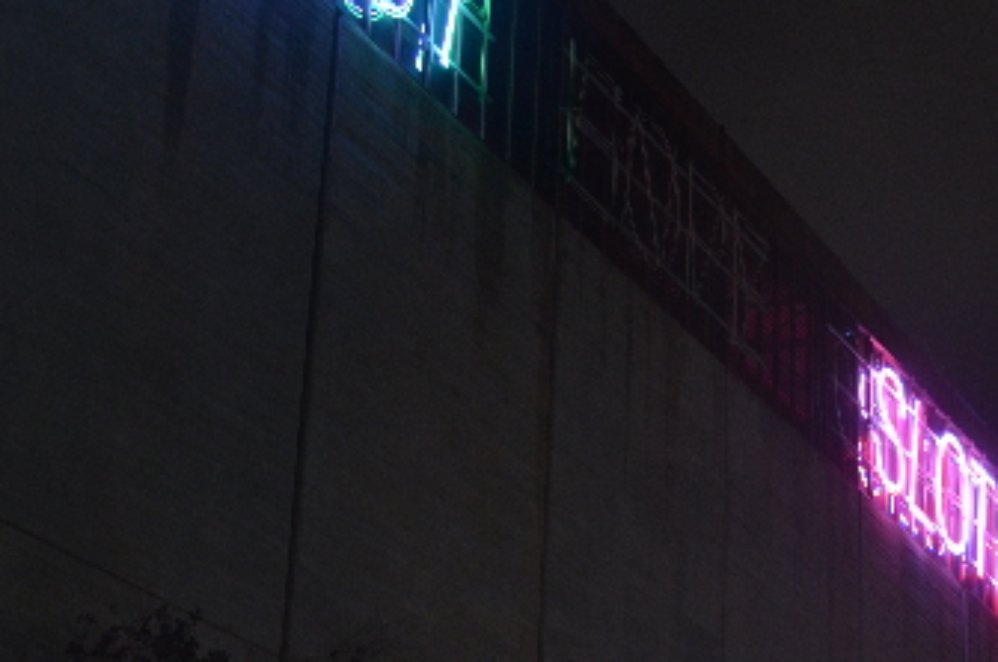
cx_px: 639
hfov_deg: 21.0
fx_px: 2685
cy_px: 77
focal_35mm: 97
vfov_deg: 13.9
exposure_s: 1/4
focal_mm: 36
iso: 640
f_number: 5
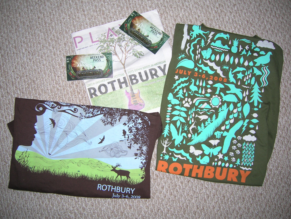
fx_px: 286
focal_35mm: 34
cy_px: 110
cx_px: 146
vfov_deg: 41.8
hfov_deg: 54.0
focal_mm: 5.7
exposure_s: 1/60.1
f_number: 2.9
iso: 50
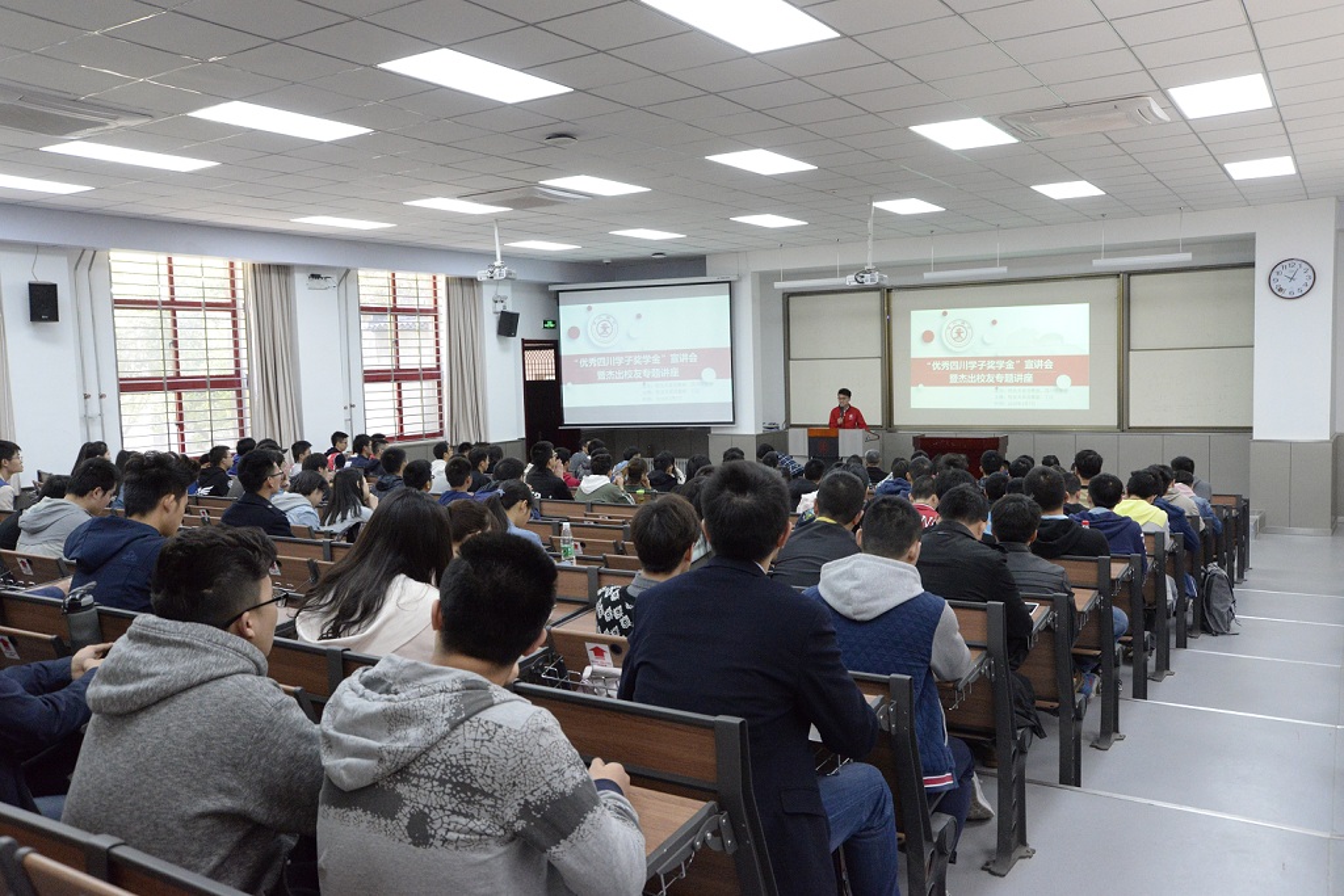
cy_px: 448
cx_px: 672
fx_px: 1083
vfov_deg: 45.0
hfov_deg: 63.7
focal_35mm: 29
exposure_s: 1/160
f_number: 11
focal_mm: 29
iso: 6400
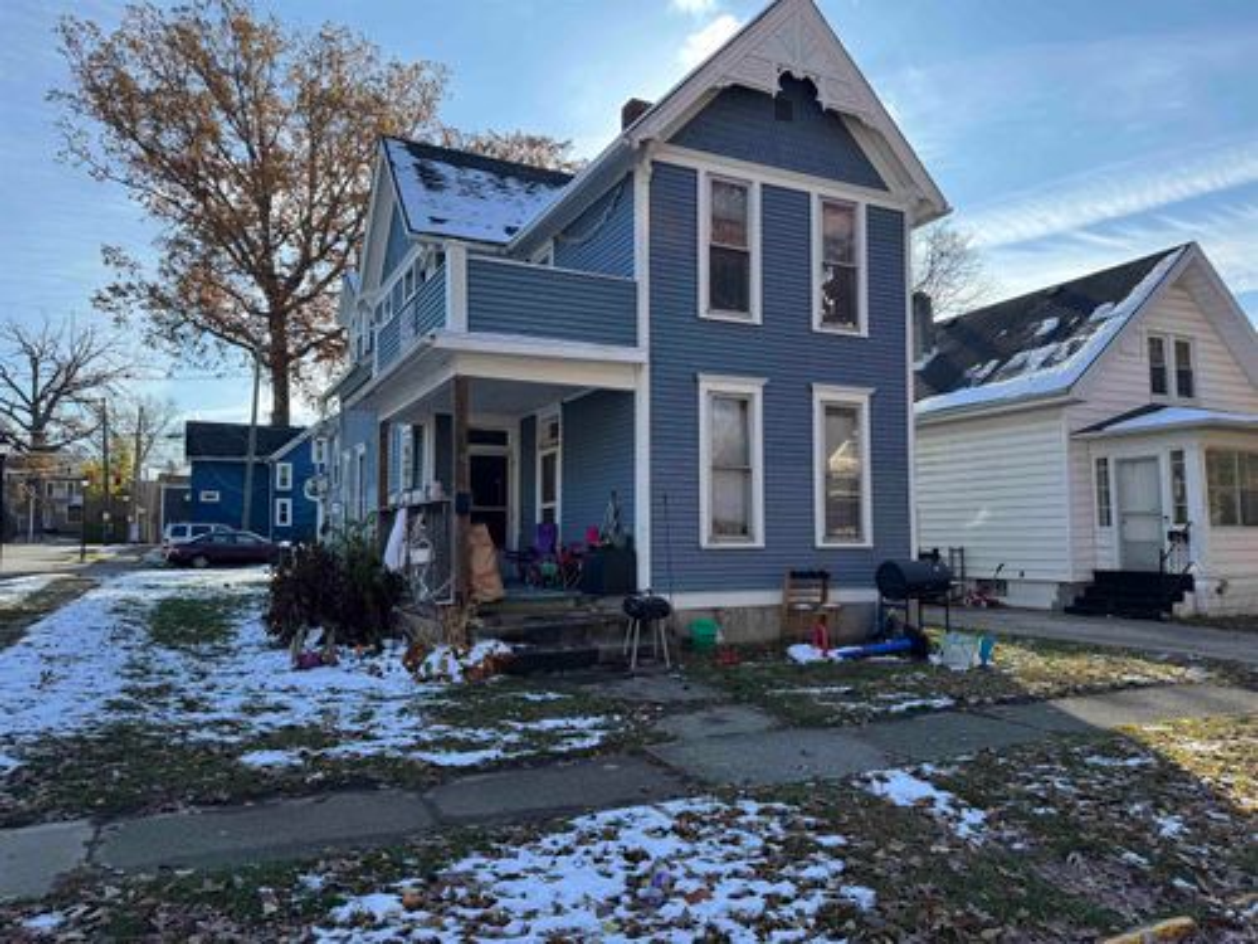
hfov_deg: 71.6
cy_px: 472
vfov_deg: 56.8
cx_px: 629
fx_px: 872
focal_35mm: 24
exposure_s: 1/1488
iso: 80
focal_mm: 6.76
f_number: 1.78
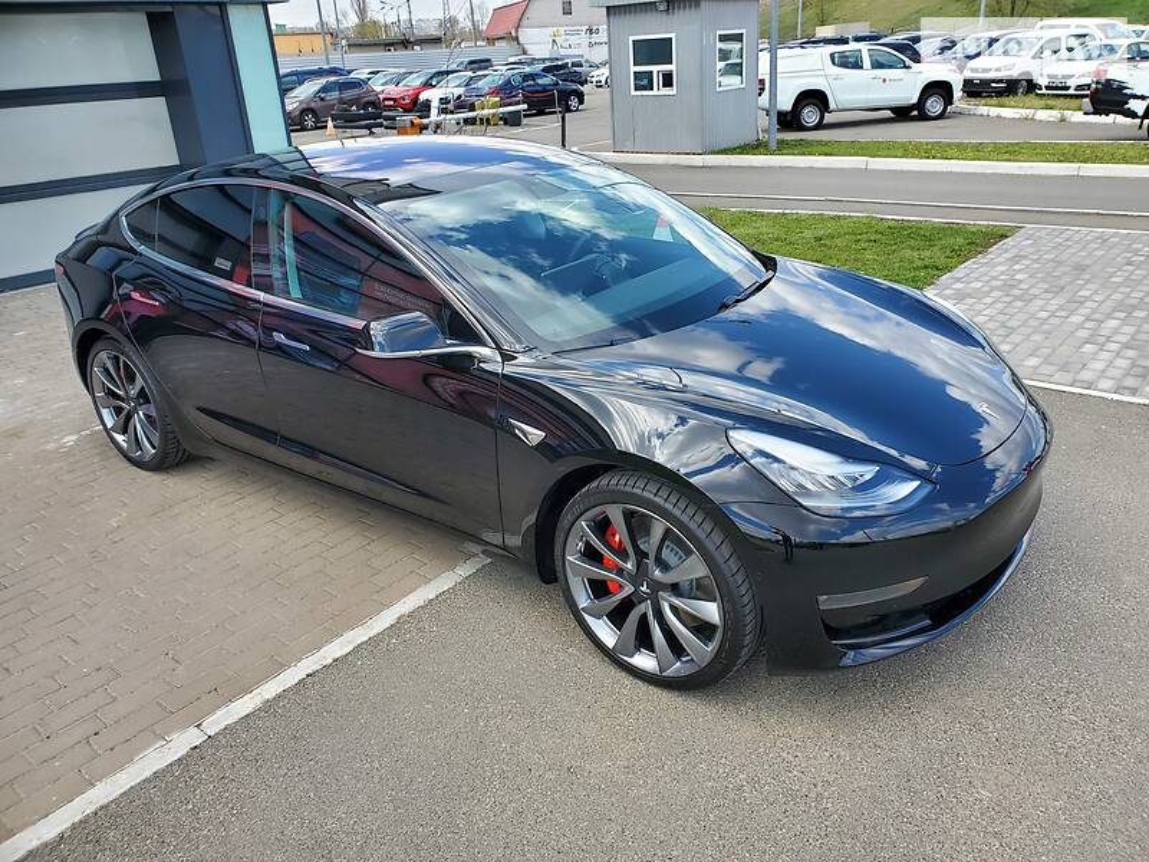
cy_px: 431
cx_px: 574
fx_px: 863
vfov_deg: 53.1
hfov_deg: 67.3
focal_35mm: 26
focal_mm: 4.3
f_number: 2.4
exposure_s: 1/342
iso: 50
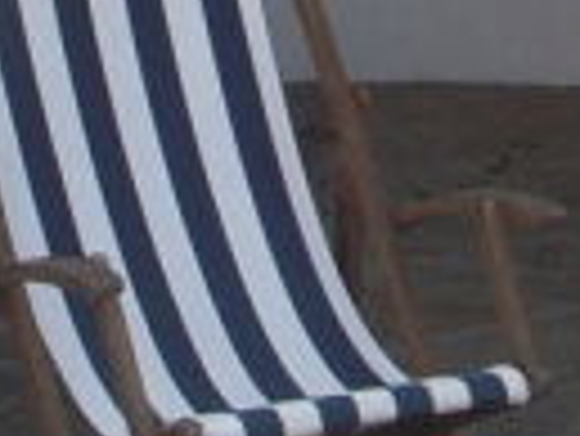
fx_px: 5048
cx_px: 423
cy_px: -396
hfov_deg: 6.6
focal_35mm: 301
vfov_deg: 4.9
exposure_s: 1/640
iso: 100
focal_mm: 6.3
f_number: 3.3
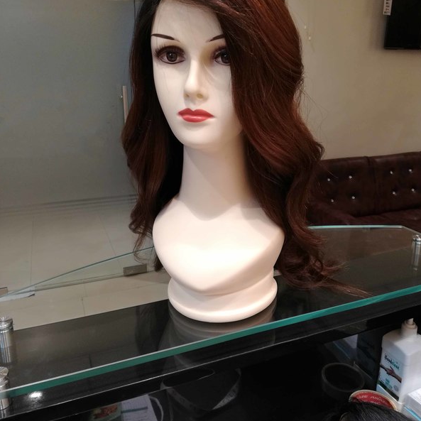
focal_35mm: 31
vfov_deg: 52.5
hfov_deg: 52.5
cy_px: 193
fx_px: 427
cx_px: 211
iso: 160
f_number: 2.2
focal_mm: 3.83
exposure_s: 1/33.3
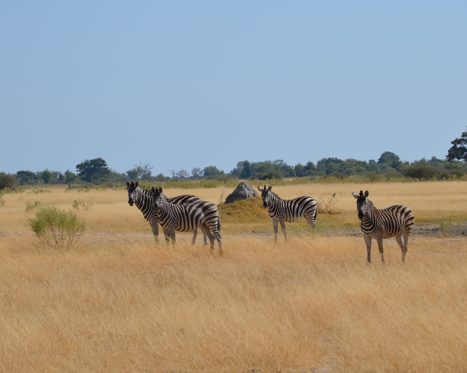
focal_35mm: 188
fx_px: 2599
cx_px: 271
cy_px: 186
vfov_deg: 8.2
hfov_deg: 10.3
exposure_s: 1/320
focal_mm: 110
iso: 100
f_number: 9
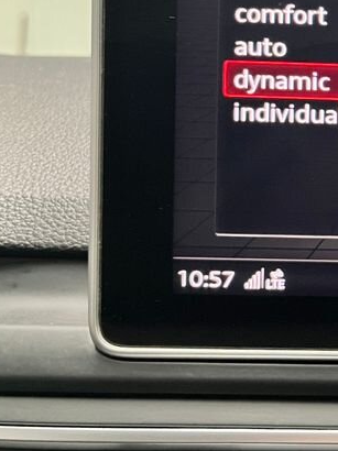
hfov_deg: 19.5
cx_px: 516
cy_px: 155
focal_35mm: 65
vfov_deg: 29.7
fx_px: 847
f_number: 1.6
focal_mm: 5.1
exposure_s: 1/54
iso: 400
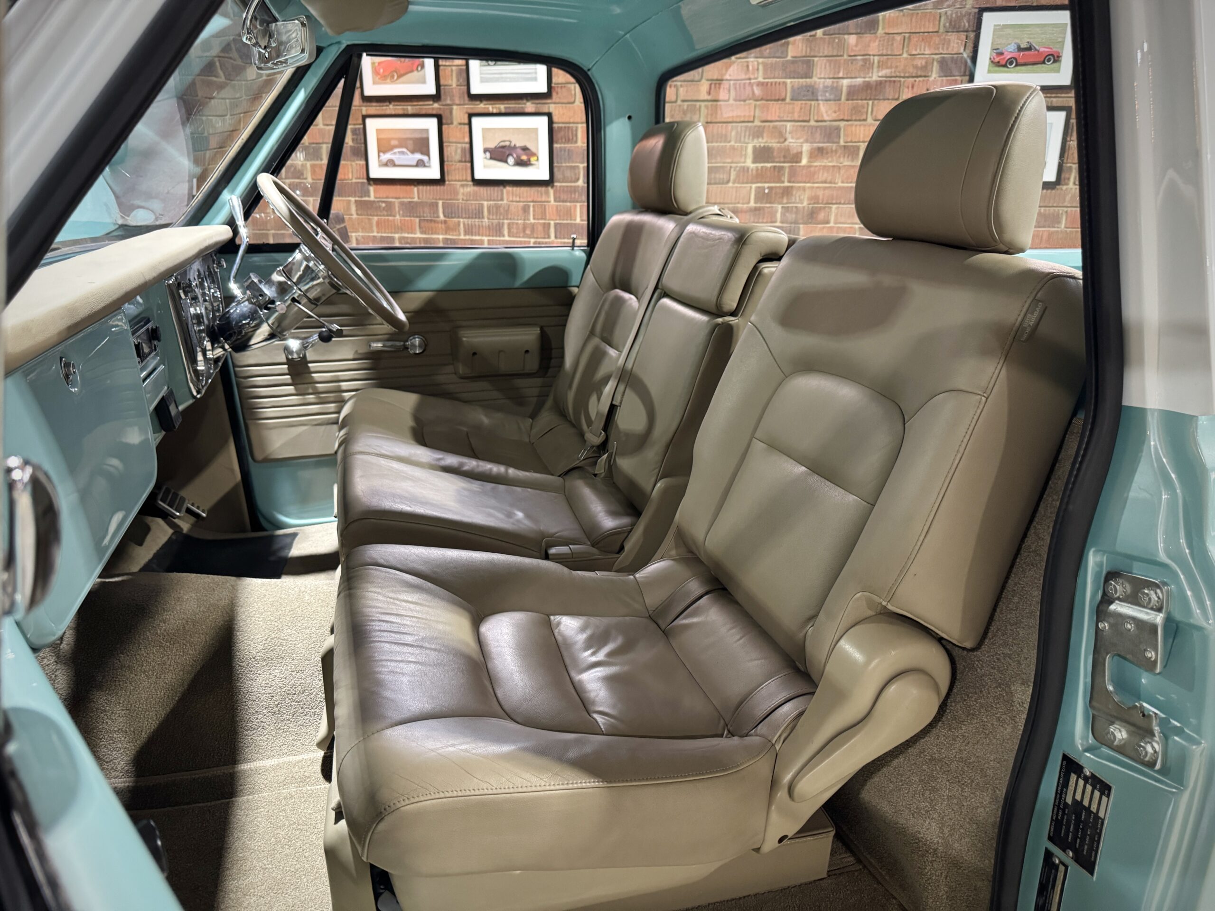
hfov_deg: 71.6
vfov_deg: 56.8
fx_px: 842
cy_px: 456
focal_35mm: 24
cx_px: 608
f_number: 1.78
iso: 640
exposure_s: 1/33
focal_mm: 6.76
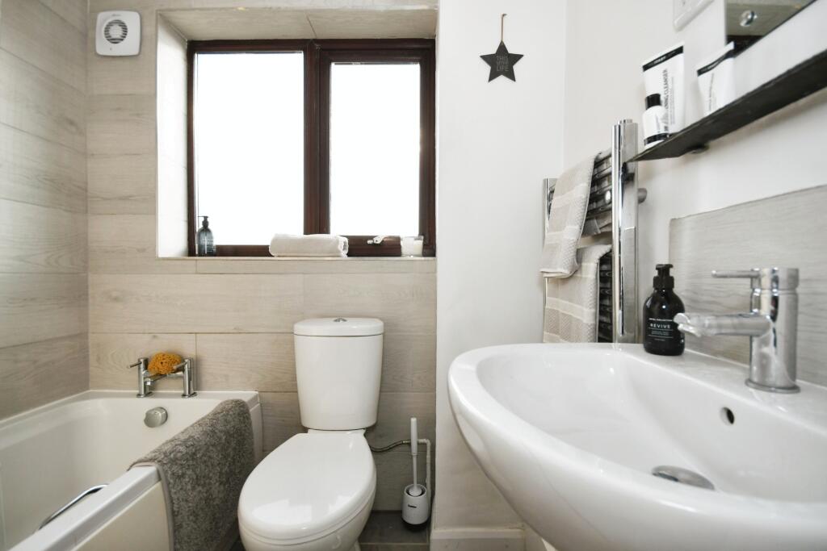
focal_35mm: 15
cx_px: 414
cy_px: 276
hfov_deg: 100.4
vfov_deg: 77.3
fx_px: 345
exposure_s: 1/250
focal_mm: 10
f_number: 8
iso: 400
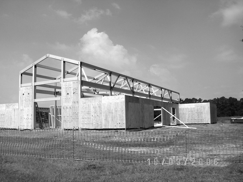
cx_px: 122
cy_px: 91
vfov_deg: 39.7
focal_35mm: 36
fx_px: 253
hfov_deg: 51.4
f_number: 4
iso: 50
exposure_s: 1/640
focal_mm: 6
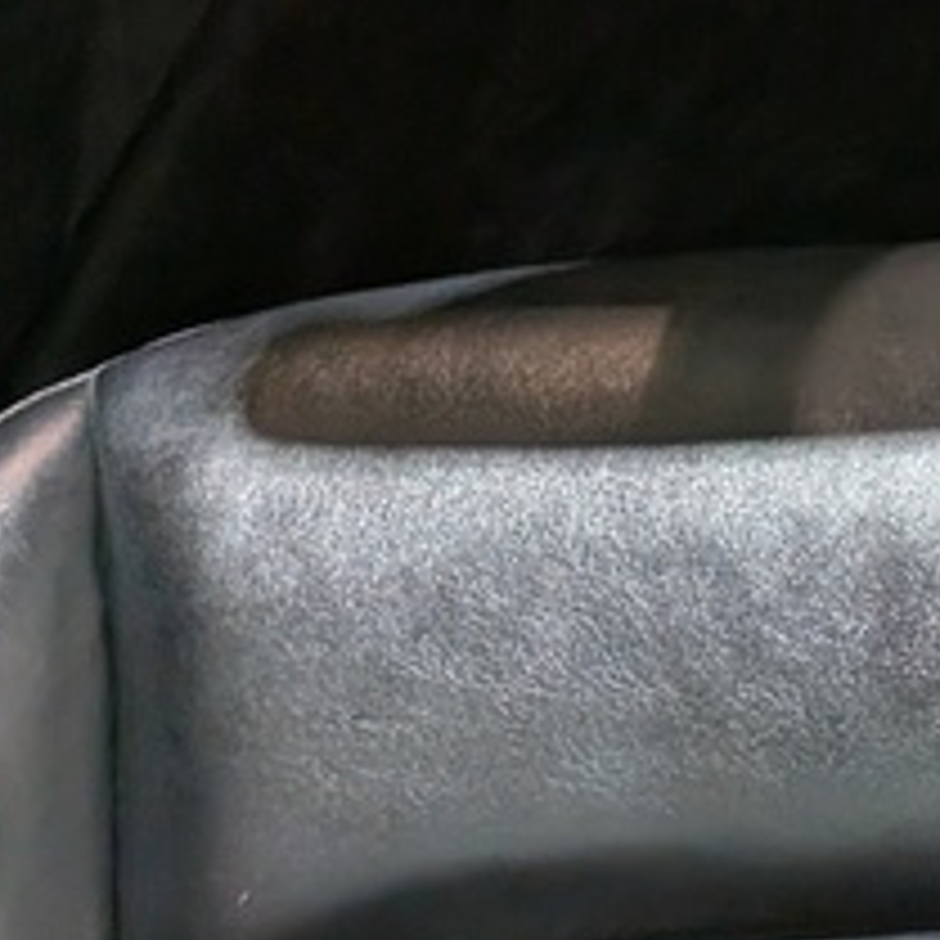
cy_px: -441
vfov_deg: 15.5
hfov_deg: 13.4
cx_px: 2096
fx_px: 3195
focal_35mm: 104
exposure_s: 1/33.3
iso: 70
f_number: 1.7
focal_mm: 4.53
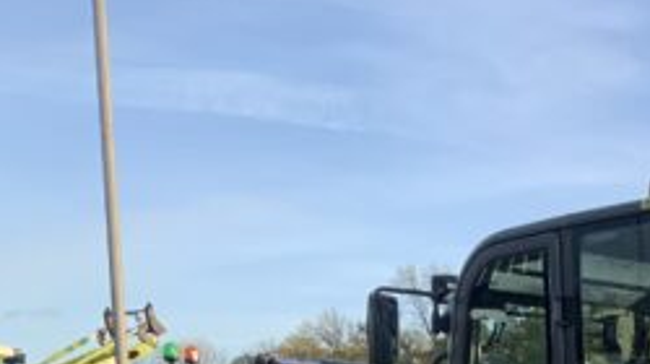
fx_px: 1395
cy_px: 598
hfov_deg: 23.9
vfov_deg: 13.7
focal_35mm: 81
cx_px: 780
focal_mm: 3
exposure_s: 1/439
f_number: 1.8
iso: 16
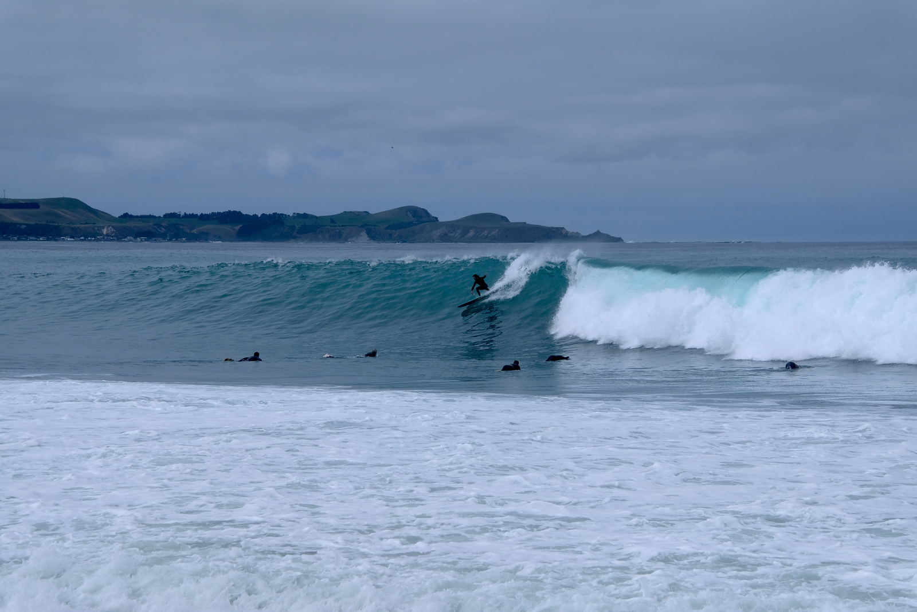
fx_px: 2955
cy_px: 306
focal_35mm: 116
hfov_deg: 17.6
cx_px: 458
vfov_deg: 11.8
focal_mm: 77
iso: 320
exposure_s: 1/2000
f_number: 8
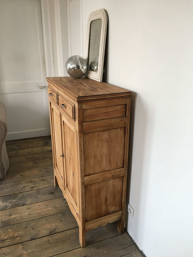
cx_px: 96
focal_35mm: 29
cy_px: 128
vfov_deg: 61.7
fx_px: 216
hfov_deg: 48.2
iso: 100
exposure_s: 1/33
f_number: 2.2
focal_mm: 4.15
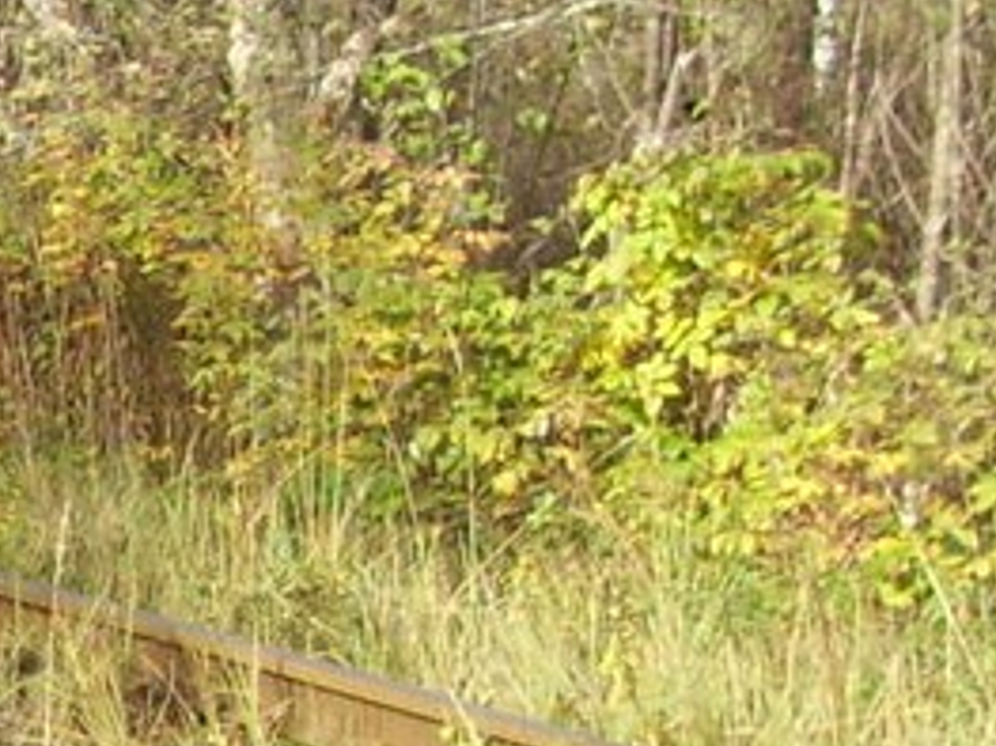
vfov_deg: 7.5
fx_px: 5637
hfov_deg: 9.9
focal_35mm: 196
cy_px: 1089
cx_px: -314
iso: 80
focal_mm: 5.7
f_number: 2.9
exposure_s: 1/250
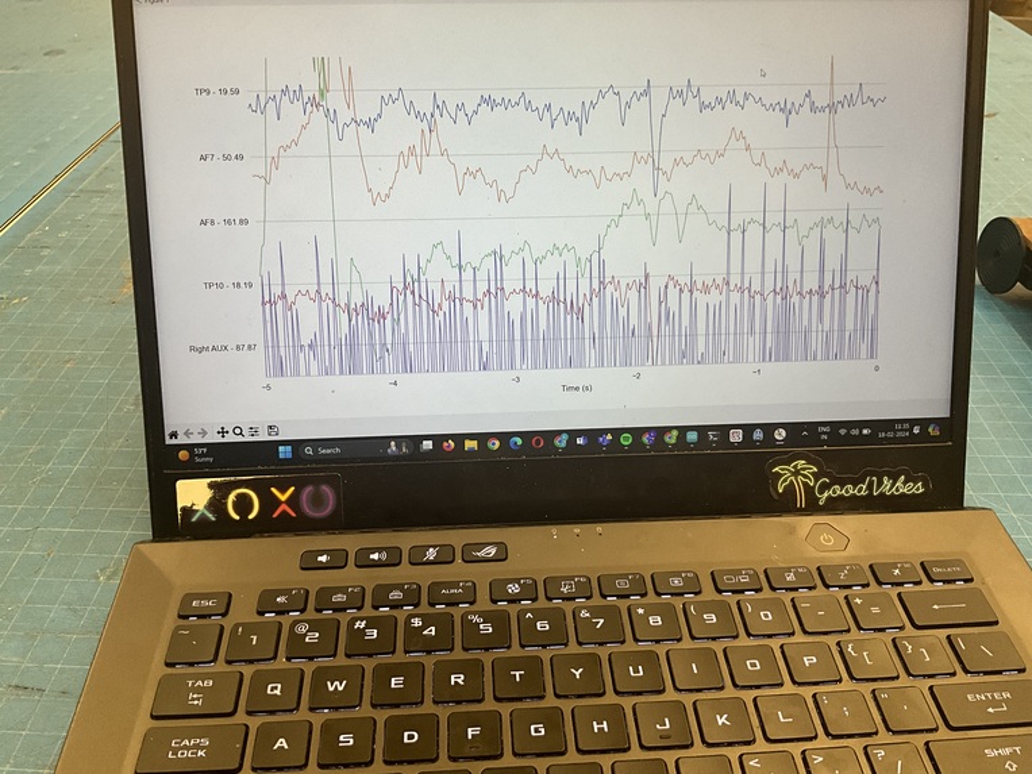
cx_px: 516
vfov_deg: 48.2
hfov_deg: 61.7
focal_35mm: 29
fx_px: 865
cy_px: 387
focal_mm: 3
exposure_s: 1/60
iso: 125
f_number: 1.8
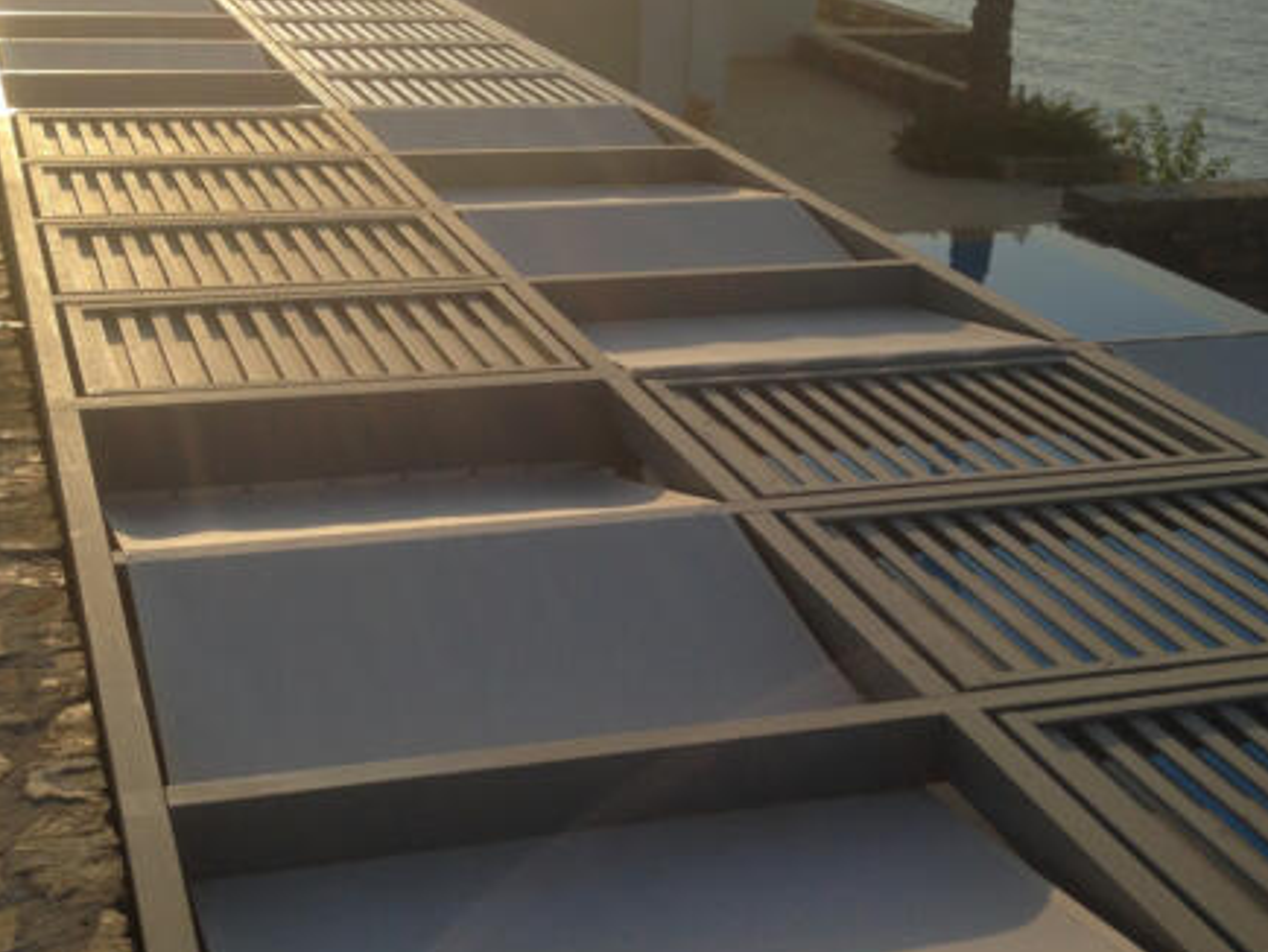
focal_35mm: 38
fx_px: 1393
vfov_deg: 37.8
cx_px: 628
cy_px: 492
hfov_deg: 49.0
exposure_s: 1/1506
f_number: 2.4
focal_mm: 4.12
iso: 50
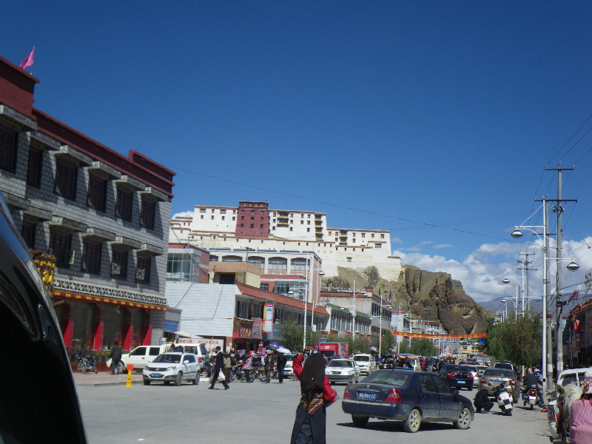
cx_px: 296
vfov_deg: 28.6
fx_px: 872
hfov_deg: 37.5
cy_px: 222
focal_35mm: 51
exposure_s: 1/400
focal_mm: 9.1
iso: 50
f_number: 5.3
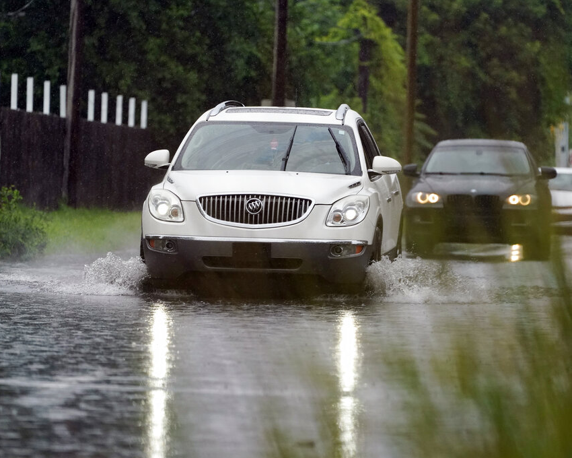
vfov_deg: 3.9
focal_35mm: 398
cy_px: 229
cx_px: 343
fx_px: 6738
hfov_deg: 4.9
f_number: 7.1
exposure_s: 1/4000
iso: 3200
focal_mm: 352
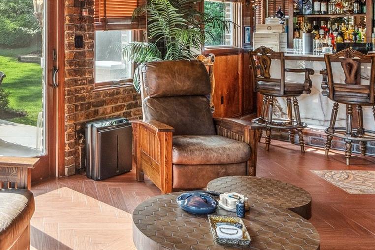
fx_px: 448
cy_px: 23
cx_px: 63
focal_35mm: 43
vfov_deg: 29.8
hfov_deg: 42.9
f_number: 6.3
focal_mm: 16
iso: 640
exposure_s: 1/80
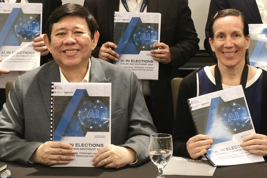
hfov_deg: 20.9
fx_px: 719
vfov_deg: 13.8
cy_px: -10
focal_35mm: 97
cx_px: 192
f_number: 4.5
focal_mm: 28
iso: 1250
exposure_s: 1/30
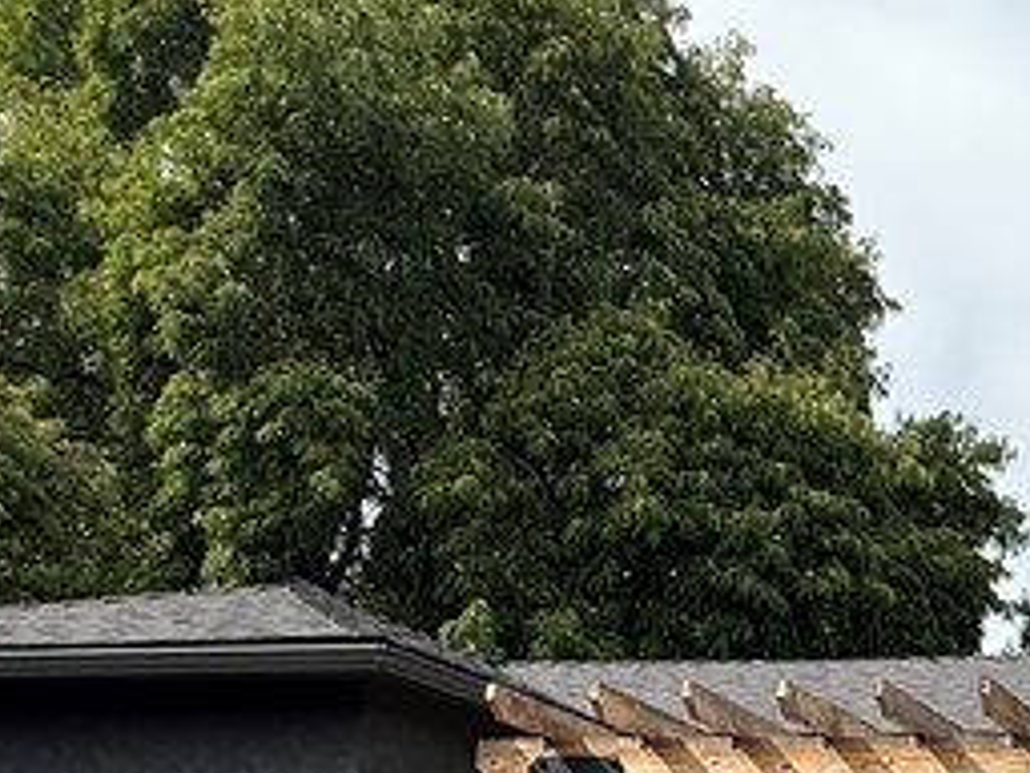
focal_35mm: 56
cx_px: 1304
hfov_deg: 28.7
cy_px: 934
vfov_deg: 23.7
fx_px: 1666
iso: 50
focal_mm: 2.22
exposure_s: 1/1656
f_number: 2.2
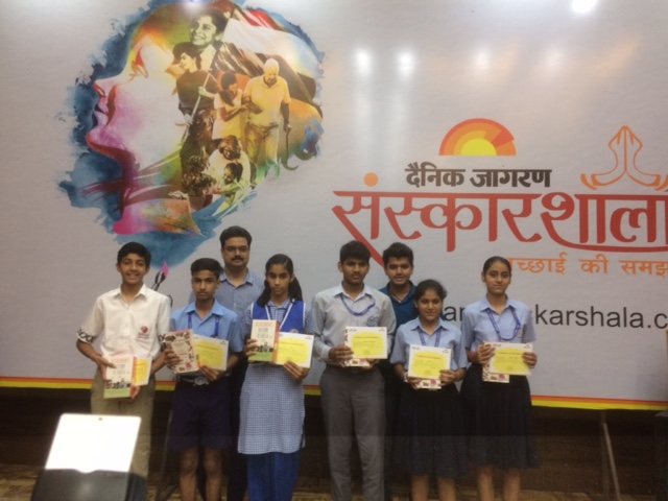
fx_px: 560
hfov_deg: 61.7
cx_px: 334
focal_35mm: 29
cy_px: 250
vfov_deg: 48.2
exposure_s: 1/33
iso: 125
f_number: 2.2
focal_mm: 4.15
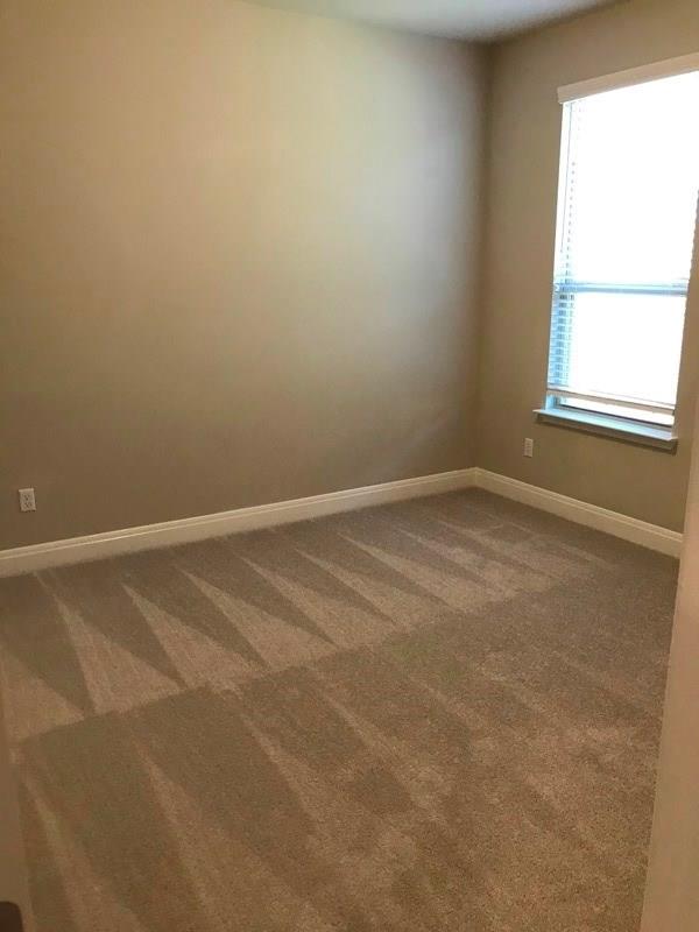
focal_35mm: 28
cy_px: 466
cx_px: 350
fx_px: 754
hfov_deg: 49.7
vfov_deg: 63.4
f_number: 1.8
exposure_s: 1/17
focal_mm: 3.99
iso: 40
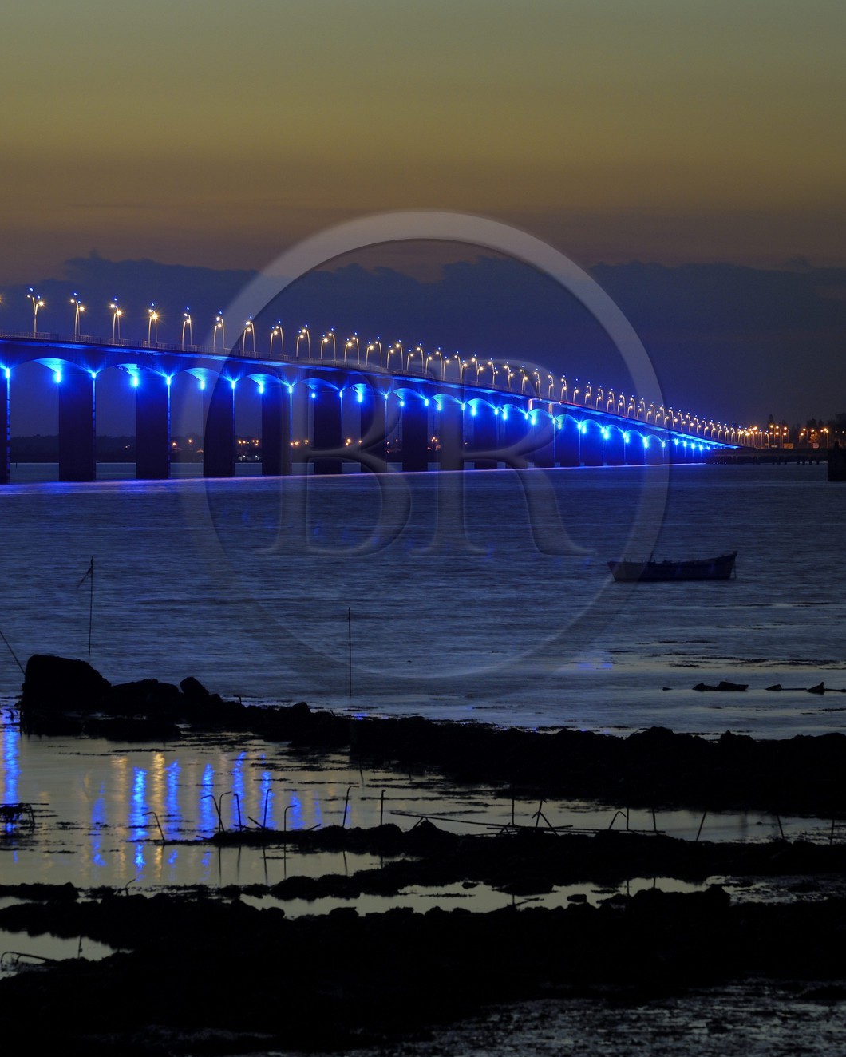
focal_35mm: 197
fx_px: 6163
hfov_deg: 7.9
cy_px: 459
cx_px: 423
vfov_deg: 9.8
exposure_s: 3
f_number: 5.6
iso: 100
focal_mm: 116
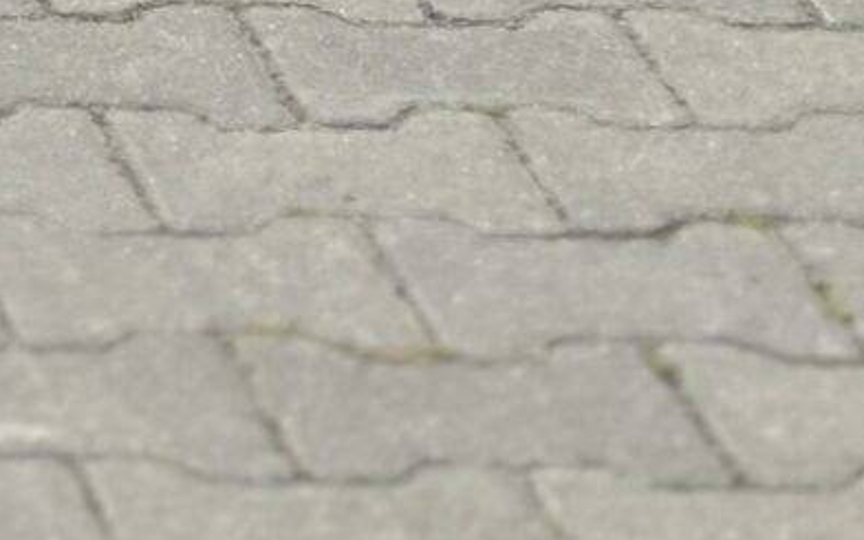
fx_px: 7818
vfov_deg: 3.8
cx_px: -1713
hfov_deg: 5.9
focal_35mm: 332
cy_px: -1536
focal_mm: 6.86
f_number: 1.78
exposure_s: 1/9804
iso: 100
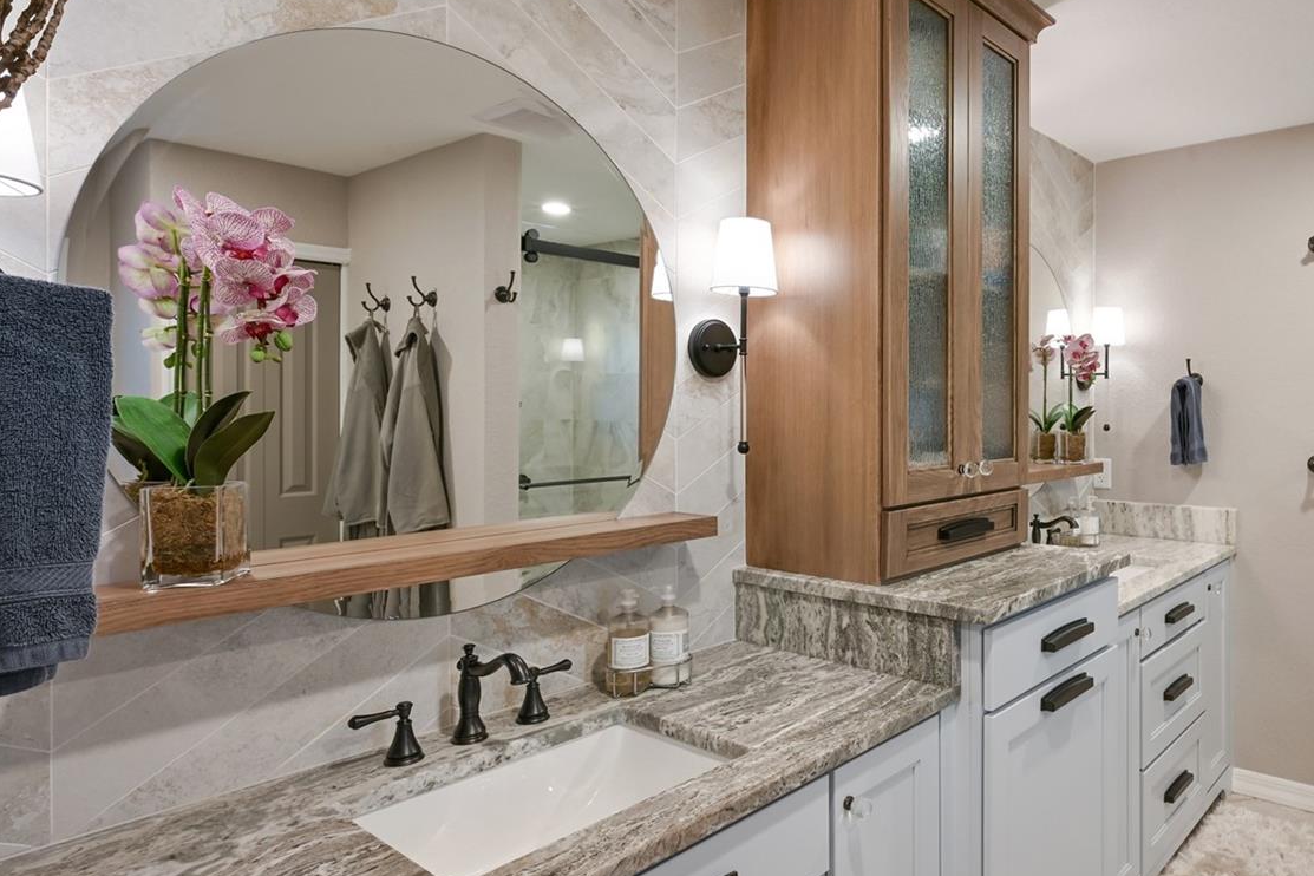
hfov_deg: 73.7
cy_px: 405
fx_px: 839
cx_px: 881
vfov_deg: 55.1
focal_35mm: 23
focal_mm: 16
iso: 160
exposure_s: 1.6
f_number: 11
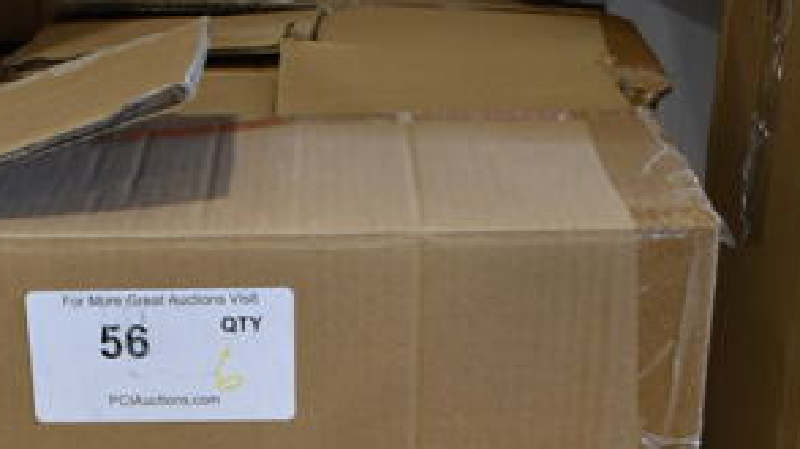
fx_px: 1866
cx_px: 231
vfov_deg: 12.2
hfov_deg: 24.0
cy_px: 888
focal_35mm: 88
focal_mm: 18
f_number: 3.5
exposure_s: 1/30
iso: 280
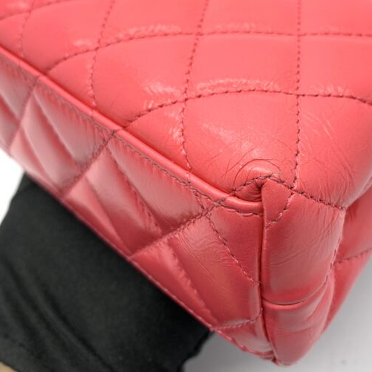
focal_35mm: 47
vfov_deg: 35.4
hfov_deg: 35.4
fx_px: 571
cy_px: 102
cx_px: 272
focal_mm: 4.25
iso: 50
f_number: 1.8
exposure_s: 1/100
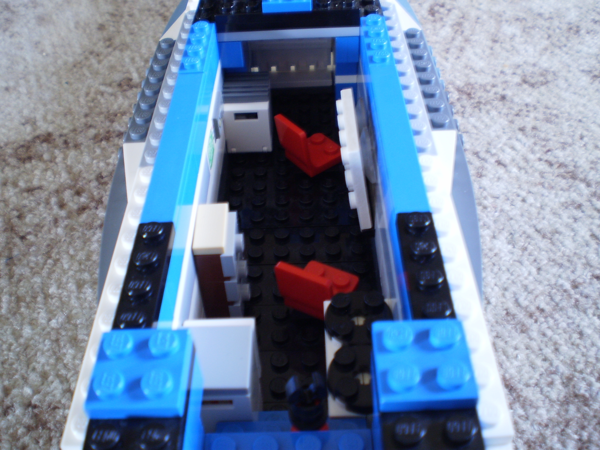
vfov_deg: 39.7
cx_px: 300
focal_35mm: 36
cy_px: 225
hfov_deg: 51.4
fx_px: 624
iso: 125
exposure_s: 1/5
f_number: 3.1
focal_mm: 6.3
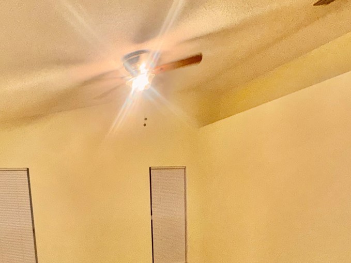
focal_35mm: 33
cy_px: 260
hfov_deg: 54.5
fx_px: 335
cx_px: 124
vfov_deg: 38.4
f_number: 2.2
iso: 160
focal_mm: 2.22
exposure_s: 1/60
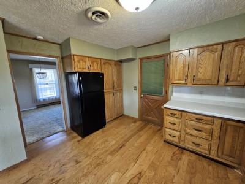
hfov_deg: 106.2
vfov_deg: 89.9
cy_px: 92
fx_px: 92
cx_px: 122
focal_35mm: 13
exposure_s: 1/30
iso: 400
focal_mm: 1.74
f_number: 2.2
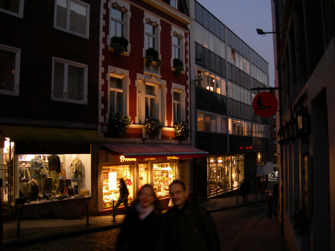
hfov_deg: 49.0
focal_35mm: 38
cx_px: 168
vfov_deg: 37.7
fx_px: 368
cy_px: 126
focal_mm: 7.8
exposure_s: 1/15.4
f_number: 2.8
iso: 200
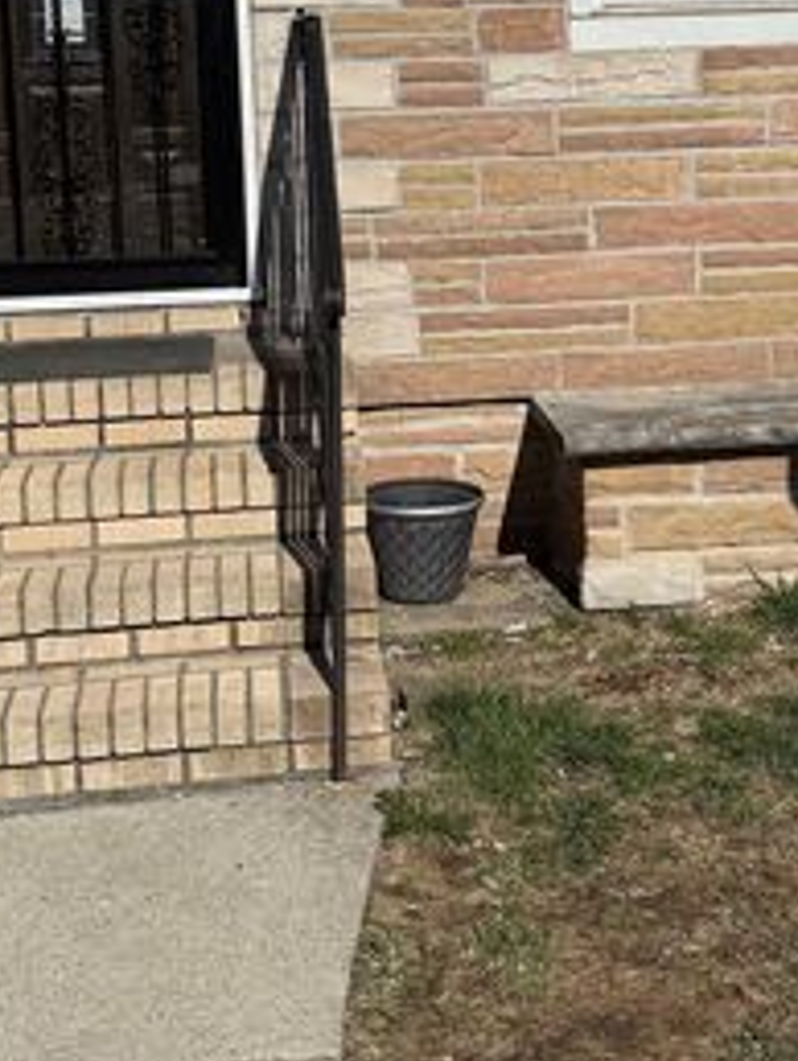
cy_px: 261
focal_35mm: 62
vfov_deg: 30.6
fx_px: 1903
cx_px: 514
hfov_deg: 23.6
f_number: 1.78
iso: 80
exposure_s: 1/10309
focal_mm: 6.76
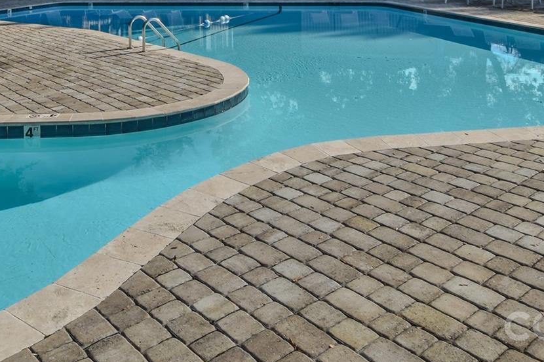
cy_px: -63
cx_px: 204
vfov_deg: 30.8
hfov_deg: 51.4
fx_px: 559
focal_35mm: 37
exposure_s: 1/200
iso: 100
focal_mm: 10
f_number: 10
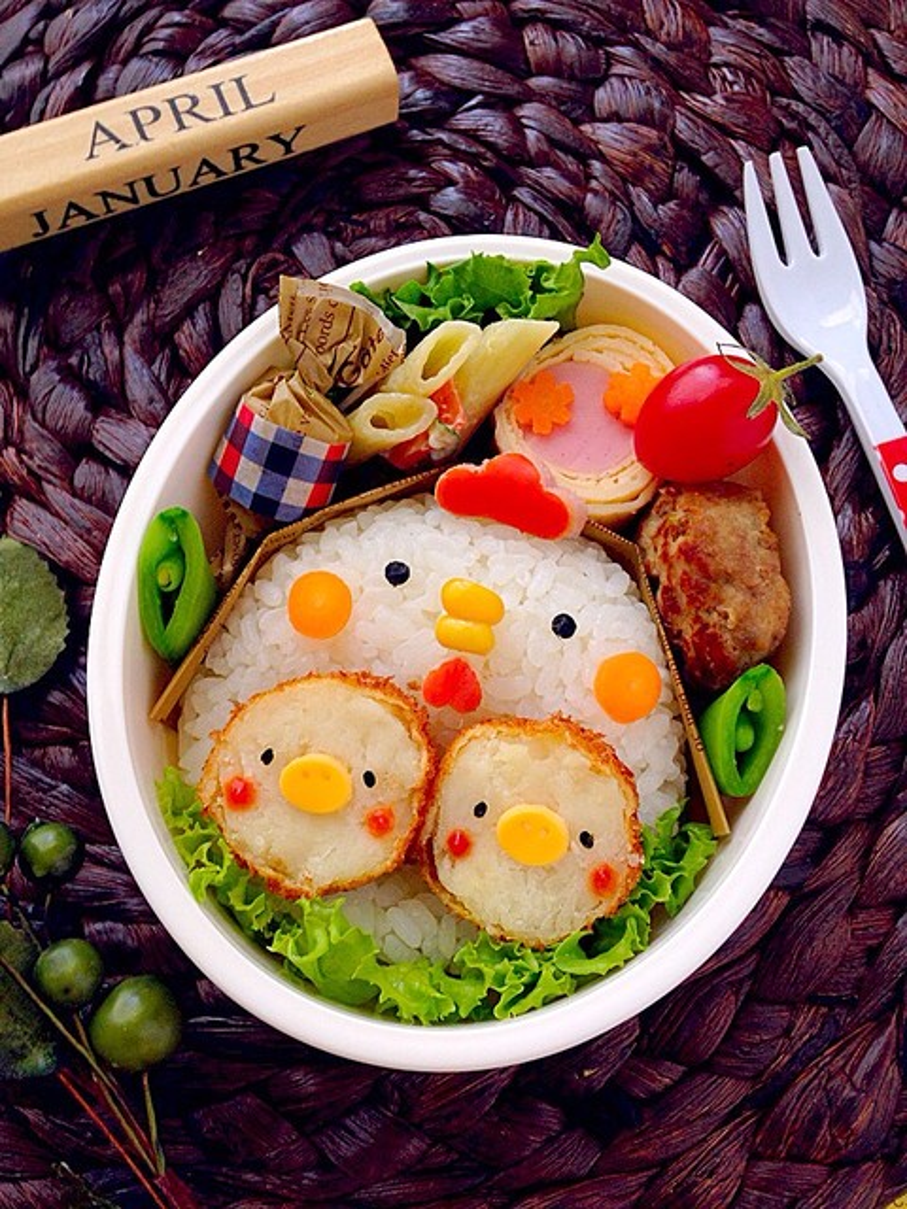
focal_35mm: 33
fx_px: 1153
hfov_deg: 42.9
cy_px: 604
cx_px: 454
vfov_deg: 55.4
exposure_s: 1/20
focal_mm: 4.12
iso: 64
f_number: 2.4
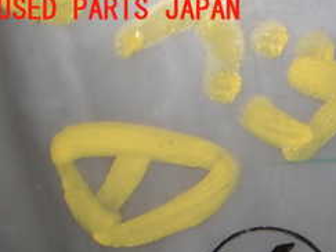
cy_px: 305
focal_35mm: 74
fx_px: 718
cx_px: 404
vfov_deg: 18.8
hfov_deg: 24.0
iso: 160
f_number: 2.3
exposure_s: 1/125
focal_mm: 5.4
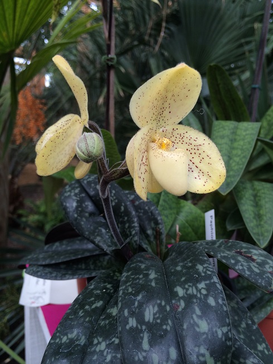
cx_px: 136
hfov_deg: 46.8
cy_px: 182
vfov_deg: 60.0
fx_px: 315
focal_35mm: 30
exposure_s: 1/120
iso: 40
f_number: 2.2
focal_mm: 4.12
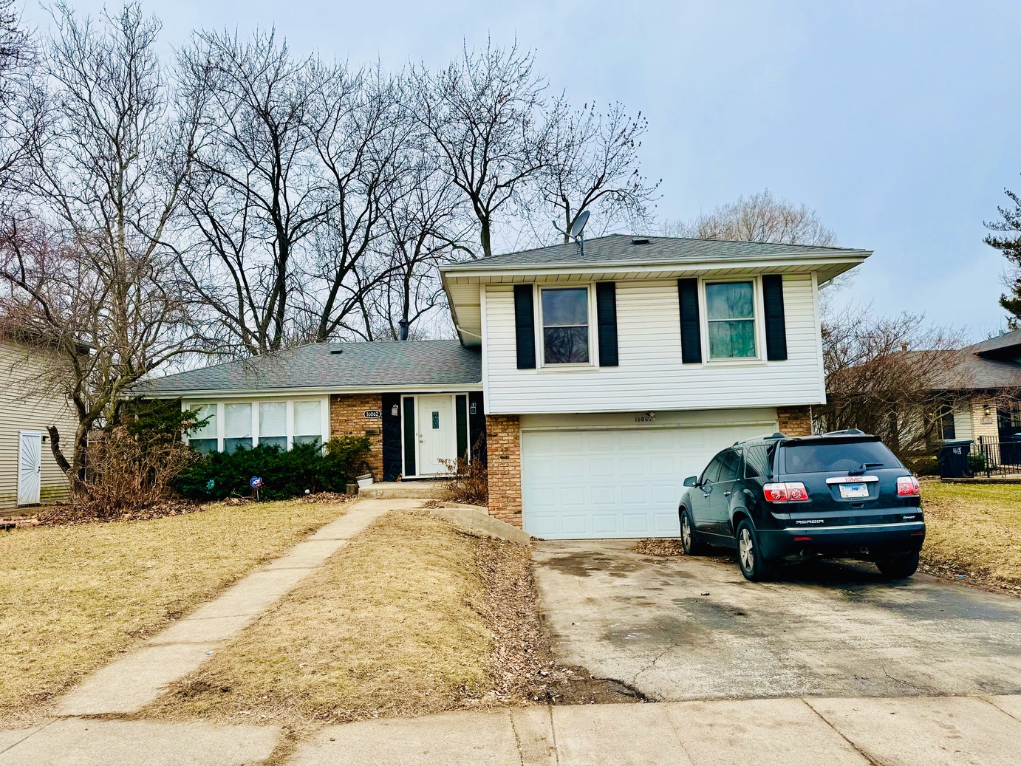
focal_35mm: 25
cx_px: 492
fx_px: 738
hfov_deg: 69.4
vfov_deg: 54.9
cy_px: 388
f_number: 1.78
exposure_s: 1/3425
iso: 80
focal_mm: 6.76
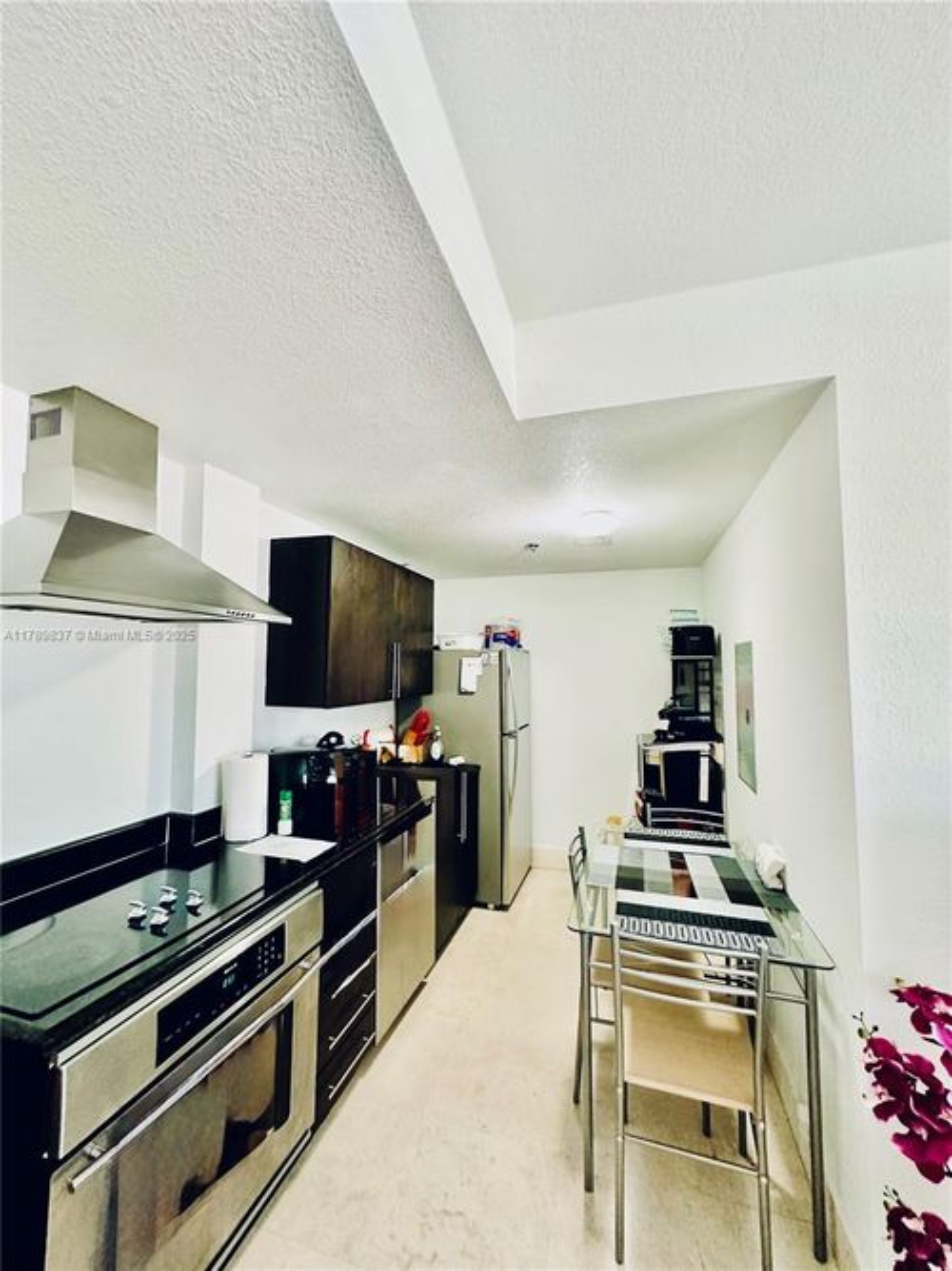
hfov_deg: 85.7
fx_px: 514
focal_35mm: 14
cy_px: 636
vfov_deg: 102.1
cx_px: 476
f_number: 2.2
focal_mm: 2.22
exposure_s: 1/60
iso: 320
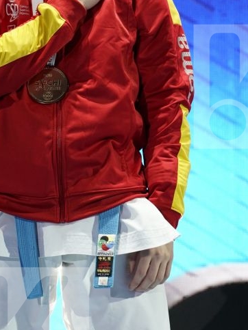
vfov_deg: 4.1
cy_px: 87
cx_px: 25
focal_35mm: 478
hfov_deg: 3.1
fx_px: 4568
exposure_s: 1/500
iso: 1000
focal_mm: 200
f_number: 2.8
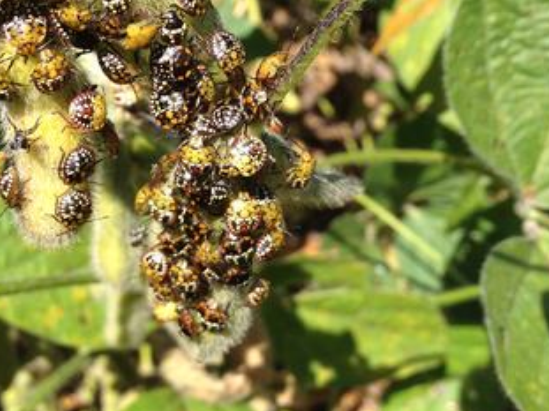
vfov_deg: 32.1
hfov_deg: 42.0
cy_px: 178
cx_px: 247
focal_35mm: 45
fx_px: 713
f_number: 2.4
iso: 50
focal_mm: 4.28
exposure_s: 1/968
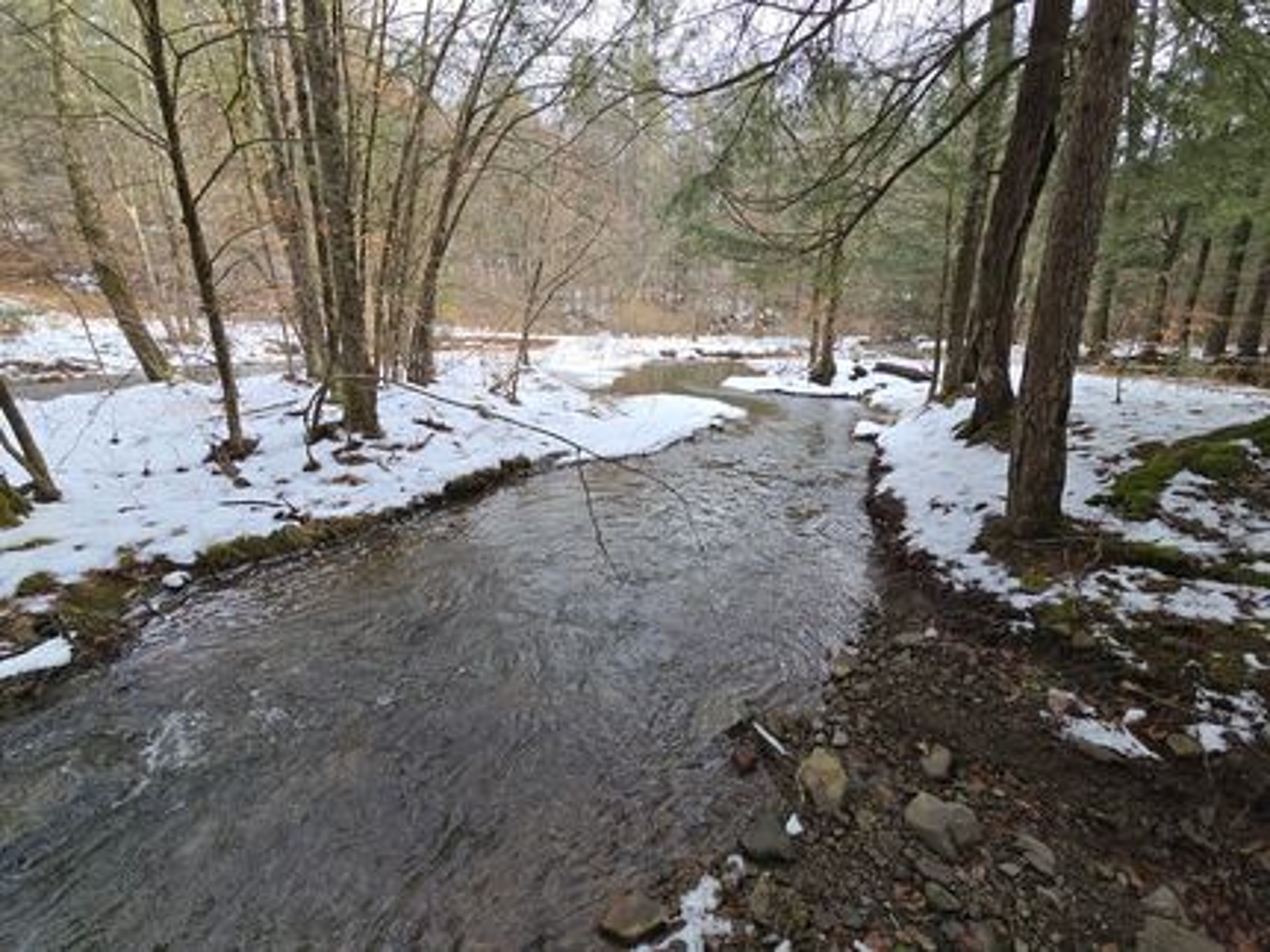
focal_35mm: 13
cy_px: 476
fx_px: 477
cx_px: 635
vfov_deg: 89.9
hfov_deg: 106.2
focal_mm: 2.2
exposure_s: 1/262
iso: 50
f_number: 2.2
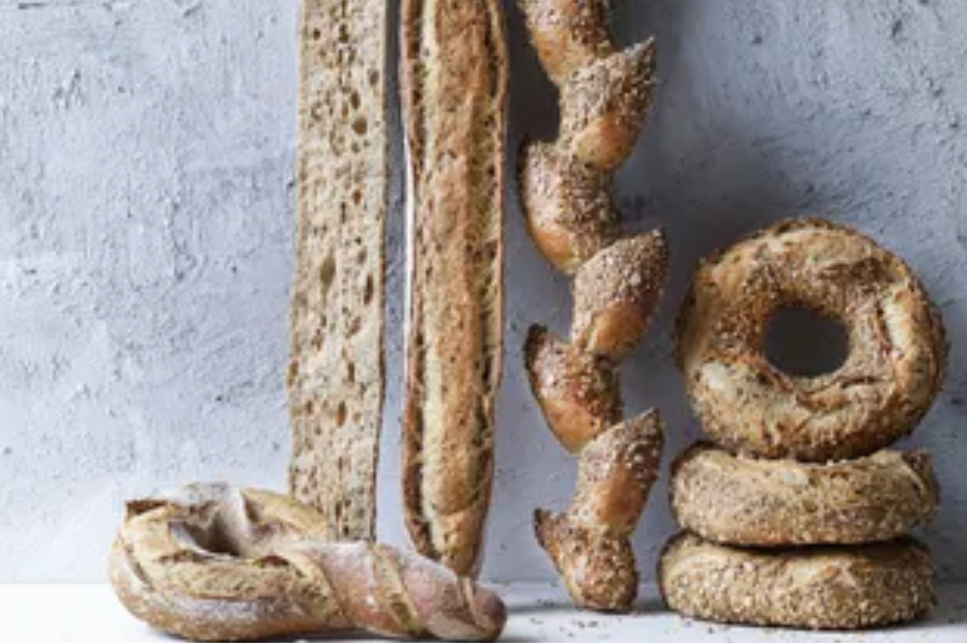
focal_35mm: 127
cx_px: 560
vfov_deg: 10.8
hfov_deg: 16.1
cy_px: 252
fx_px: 3409
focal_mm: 120
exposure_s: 1/125
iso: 100
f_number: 20
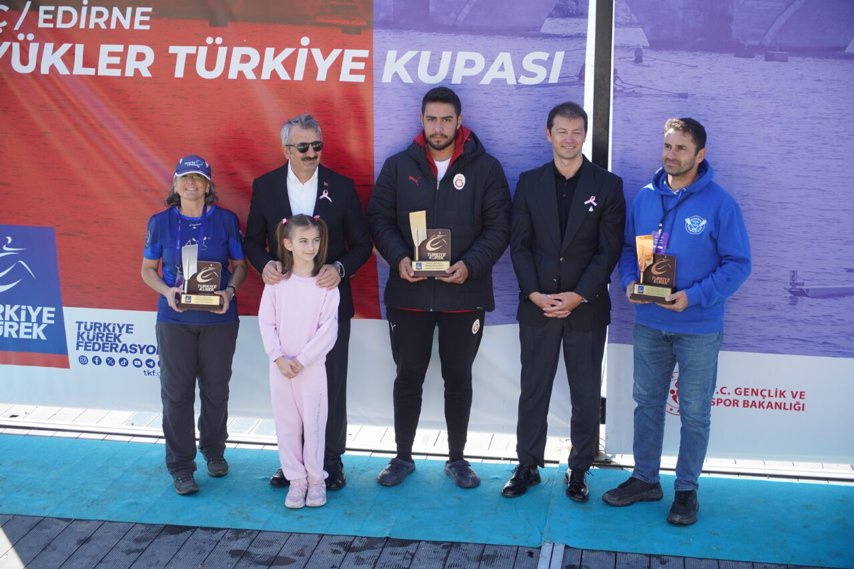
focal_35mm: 57
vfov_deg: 23.8
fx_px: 1352
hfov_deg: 35.1
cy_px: 284
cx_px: 427
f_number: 4
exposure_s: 1/1000
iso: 400
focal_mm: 57
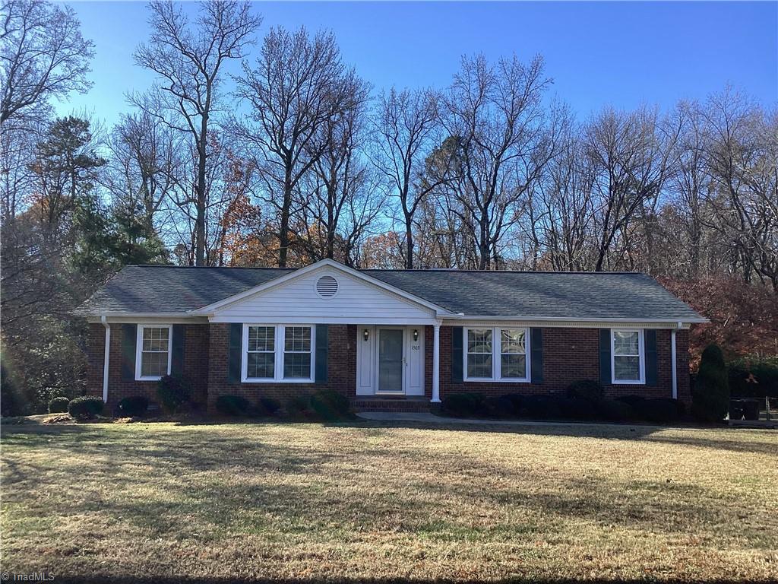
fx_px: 697
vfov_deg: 45.4
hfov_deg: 58.4
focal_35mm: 31
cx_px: 389
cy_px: 292
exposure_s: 1/641
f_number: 2.4
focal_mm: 3.3
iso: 25
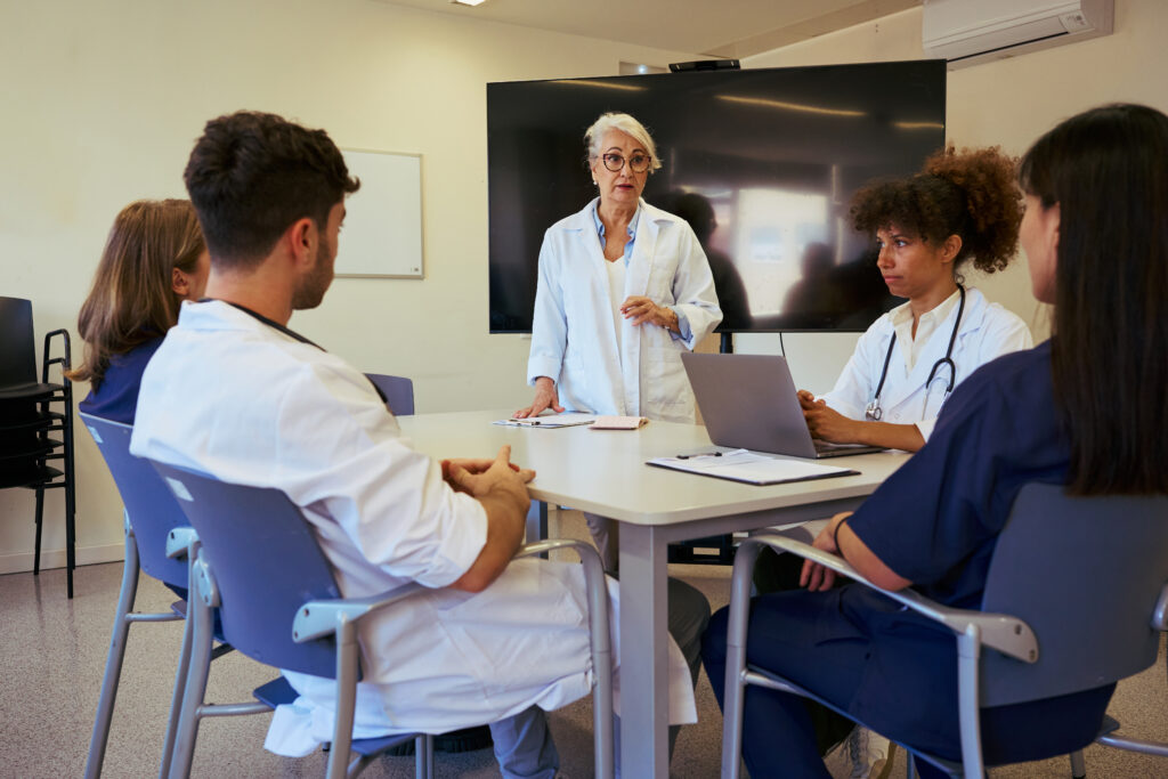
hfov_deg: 54.4
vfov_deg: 37.9
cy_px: 390
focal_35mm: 35
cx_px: 584
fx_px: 1136
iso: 1000
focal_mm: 35
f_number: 4
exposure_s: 1/250
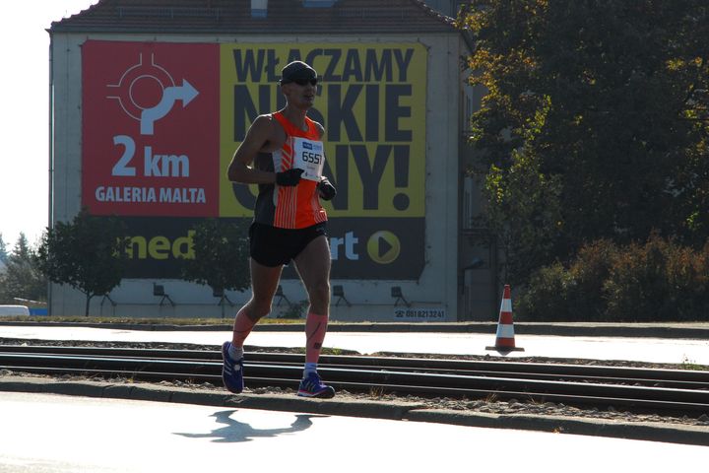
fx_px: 3102
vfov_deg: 8.7
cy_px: 236
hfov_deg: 13.0
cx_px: 354
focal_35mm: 158
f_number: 11
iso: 400
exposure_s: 1/500
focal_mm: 105
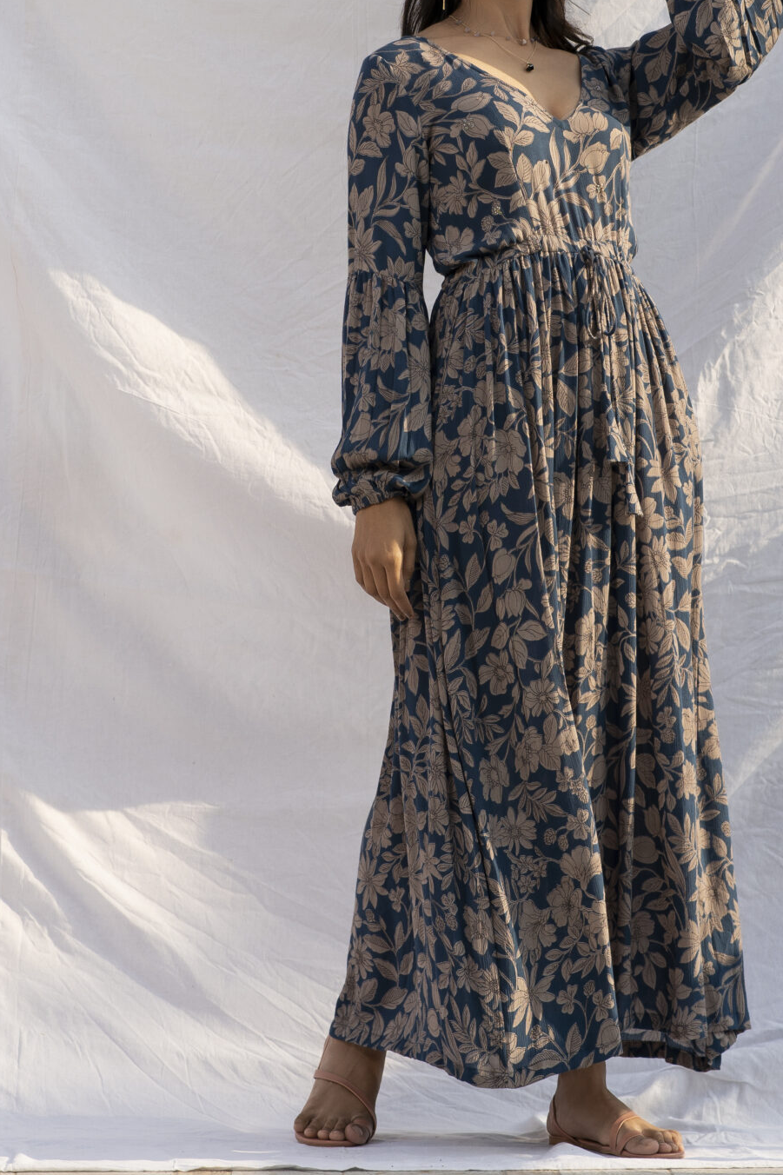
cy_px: 224
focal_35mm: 161
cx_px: 447
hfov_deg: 8.5
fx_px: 5254
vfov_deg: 12.7
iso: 100
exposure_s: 1/640
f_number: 4
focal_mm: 85
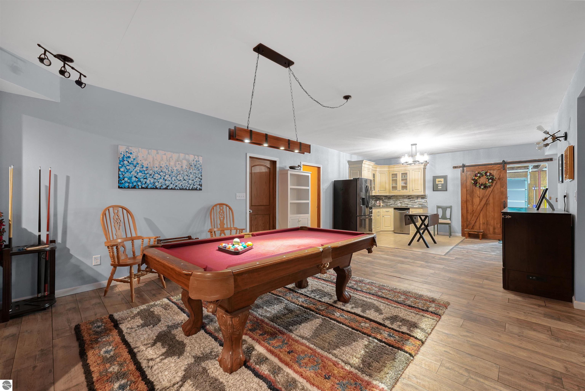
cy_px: 196
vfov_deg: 81.3
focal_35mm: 14
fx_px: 228
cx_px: 292
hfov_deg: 104.2
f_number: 10
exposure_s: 1
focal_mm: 14
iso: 2000
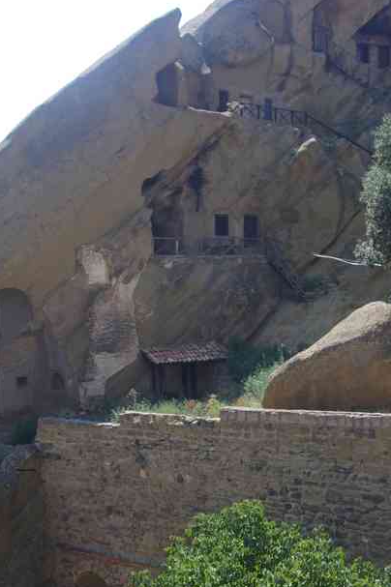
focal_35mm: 57
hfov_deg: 23.7
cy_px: 370
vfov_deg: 34.8
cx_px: 226
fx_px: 931
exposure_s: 1/80
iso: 100
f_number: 4.5
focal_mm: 23.1
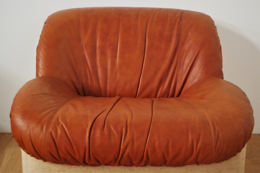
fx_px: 354
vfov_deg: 27.5
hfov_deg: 40.3
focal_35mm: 49
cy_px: 86
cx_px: 130
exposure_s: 1/60
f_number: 4
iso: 1600
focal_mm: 32.5
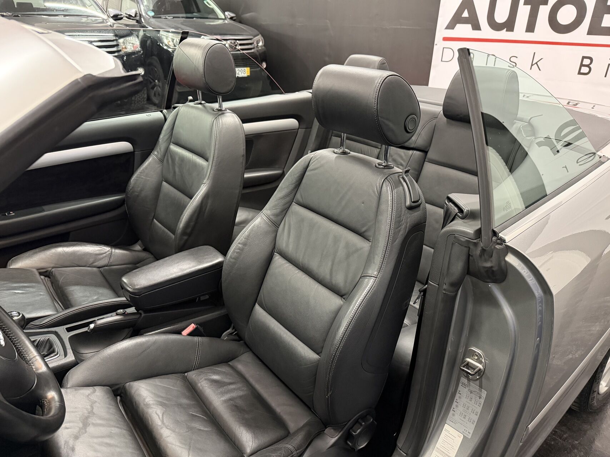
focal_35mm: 24
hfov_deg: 71.6
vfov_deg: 56.8
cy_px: 228
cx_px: 305
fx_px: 423
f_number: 1.78
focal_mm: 6.76
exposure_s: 1/33
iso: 800
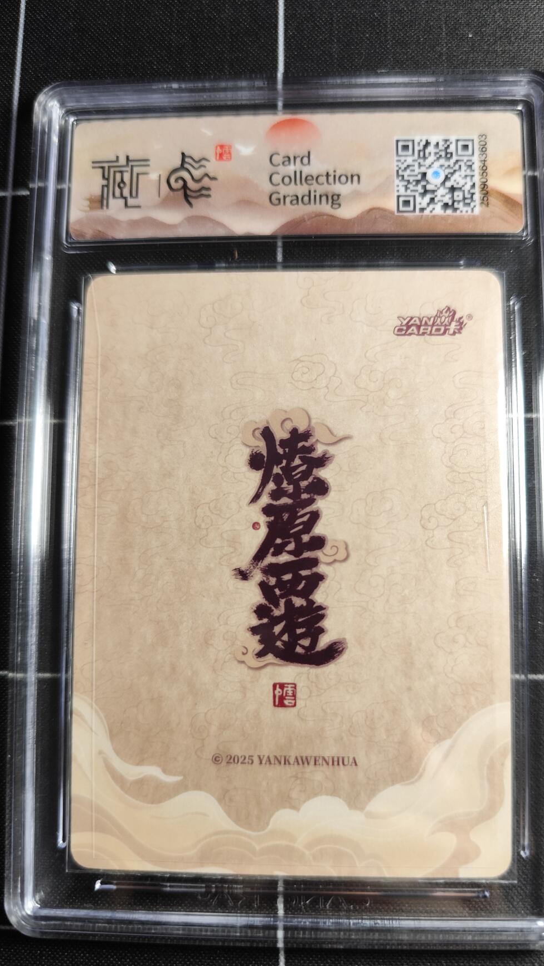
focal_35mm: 26
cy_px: 497
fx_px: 667
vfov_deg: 71.9
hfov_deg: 44.3
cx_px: 304
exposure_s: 1/100
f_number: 1.65
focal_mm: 6.14
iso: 500
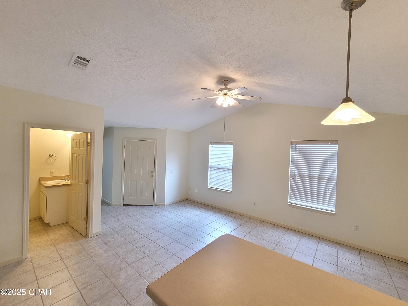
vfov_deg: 89.9
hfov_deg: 106.2
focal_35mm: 13
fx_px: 153
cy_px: 153
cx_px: 204
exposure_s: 1/60
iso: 200
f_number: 2.2
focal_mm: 2.2
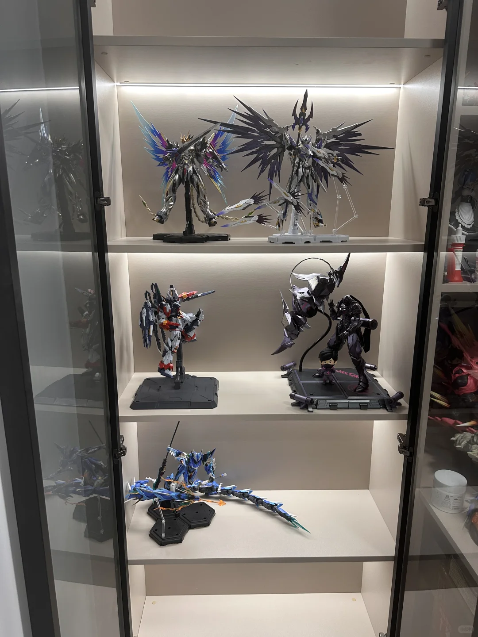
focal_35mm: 24
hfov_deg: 56.8
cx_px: 239
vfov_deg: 71.6
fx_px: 442
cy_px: 318
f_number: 1.78
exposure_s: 1/50
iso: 160
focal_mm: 6.86
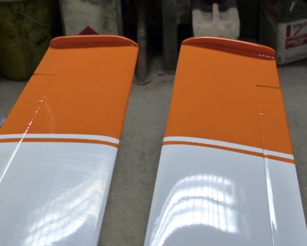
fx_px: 664
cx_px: 169
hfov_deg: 26.0
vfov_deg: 21.0
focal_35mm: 73
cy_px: 146
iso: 400
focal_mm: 9.7
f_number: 3.2
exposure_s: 1/40
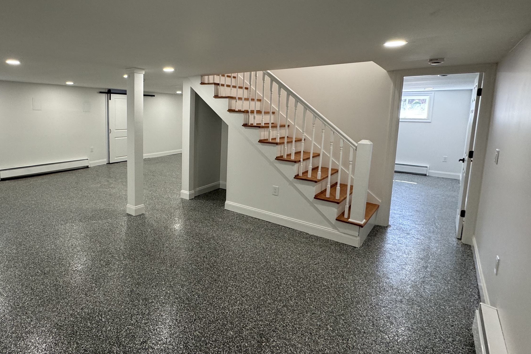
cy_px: 148
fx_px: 295
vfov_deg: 61.6
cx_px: 188
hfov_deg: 81.8
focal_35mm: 20
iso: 200
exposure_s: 1/120
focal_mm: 2.22
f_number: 2.2
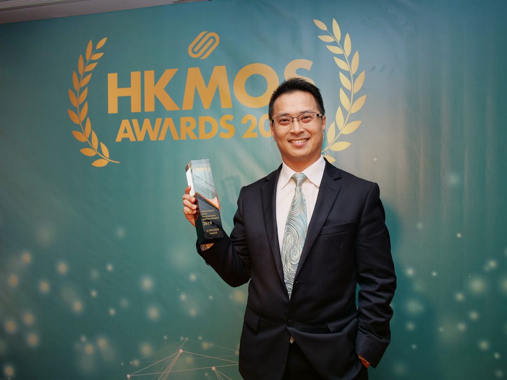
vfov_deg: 49.7
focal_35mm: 28
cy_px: 190
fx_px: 410
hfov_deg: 63.4
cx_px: 254
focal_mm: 14
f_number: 3.5
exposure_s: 1/50
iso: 200
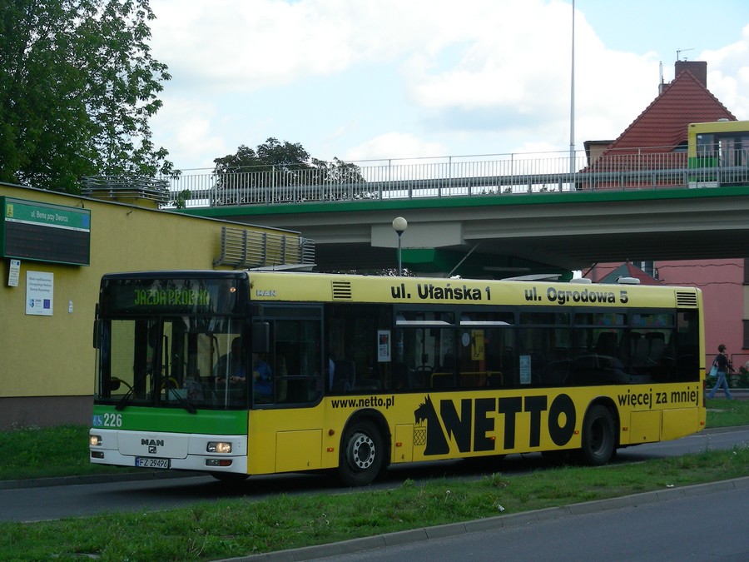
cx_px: 374
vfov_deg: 14.9
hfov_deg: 19.8
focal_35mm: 99
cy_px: 281
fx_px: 2142
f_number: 4
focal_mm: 16.5
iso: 50
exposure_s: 1/412
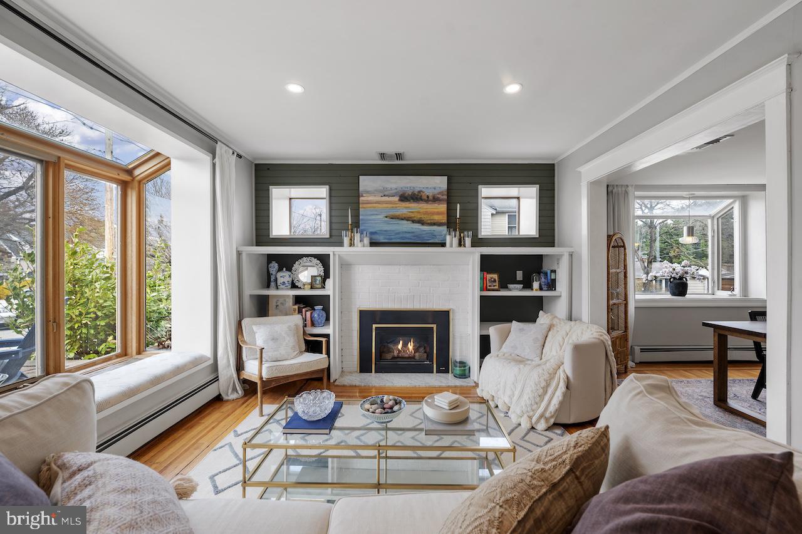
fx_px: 312
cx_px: 401
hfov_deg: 104.3
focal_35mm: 14
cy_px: 267
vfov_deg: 81.1
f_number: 6.3
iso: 320
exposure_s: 1/50
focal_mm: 14
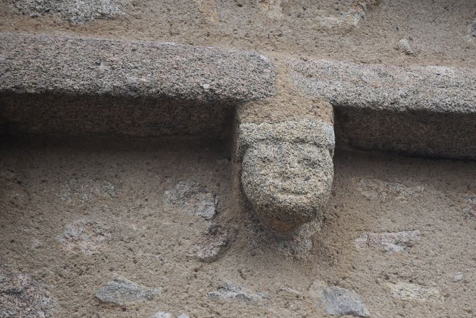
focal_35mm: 355
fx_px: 4689
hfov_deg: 5.8
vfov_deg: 3.9
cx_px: 298
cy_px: 173
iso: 640
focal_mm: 185
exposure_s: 1/1000
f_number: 5.6
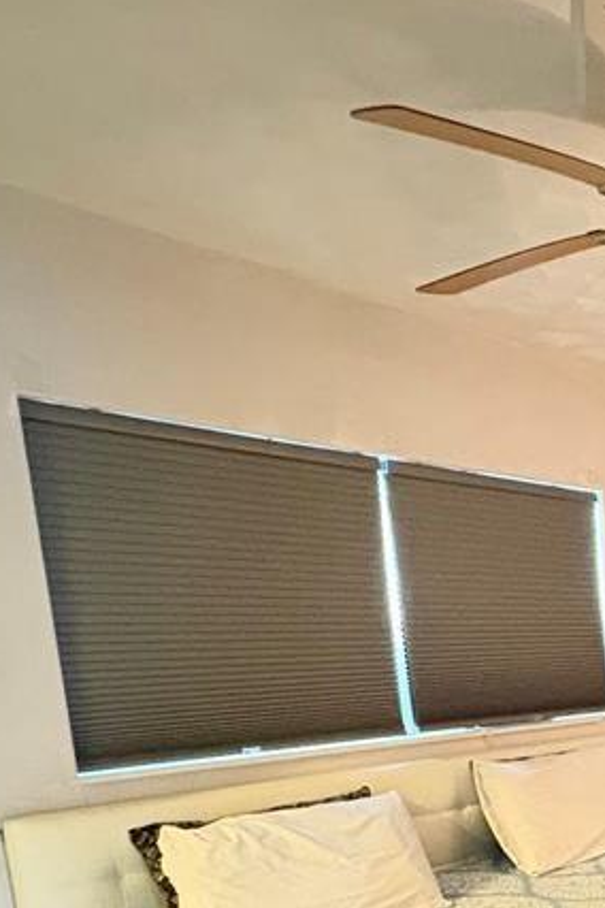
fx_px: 882
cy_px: 774
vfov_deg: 49.9
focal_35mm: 35
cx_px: 859
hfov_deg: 28.2
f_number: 2.2
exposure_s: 1/17
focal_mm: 2.22
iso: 1600
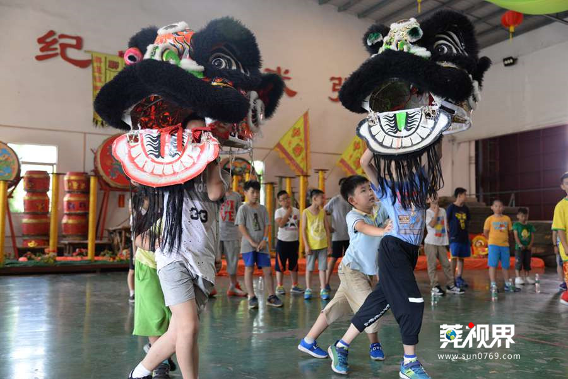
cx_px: 284
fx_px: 600
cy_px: 190
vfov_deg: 35.1
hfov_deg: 50.7
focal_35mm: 38
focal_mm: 38
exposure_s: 1/100
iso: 1600
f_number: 4
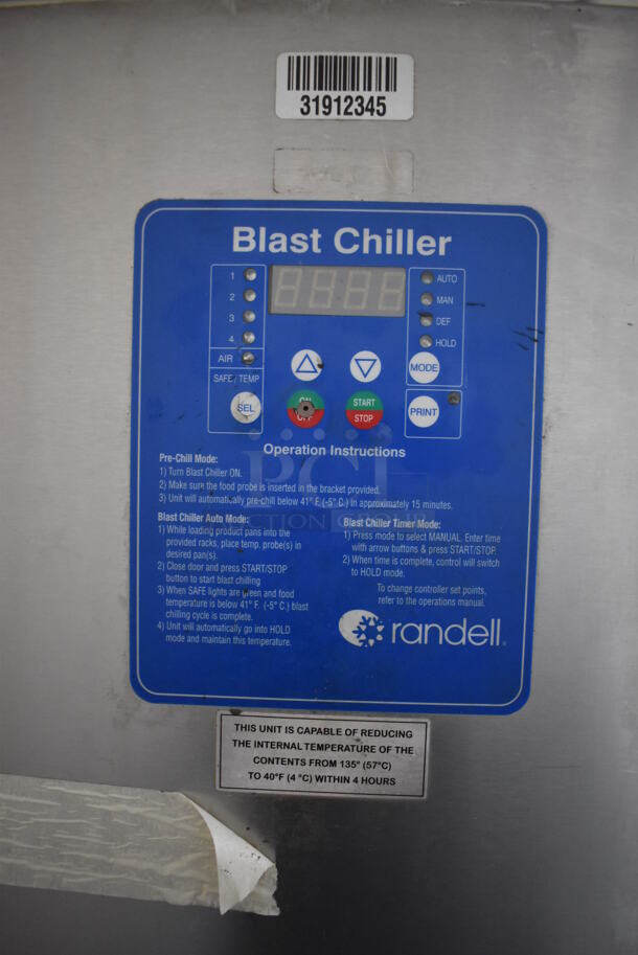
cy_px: 478
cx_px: 319
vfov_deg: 67.3
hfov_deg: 48.0
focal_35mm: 27
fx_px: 717
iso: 1800
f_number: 3.5
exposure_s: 1/125
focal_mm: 18
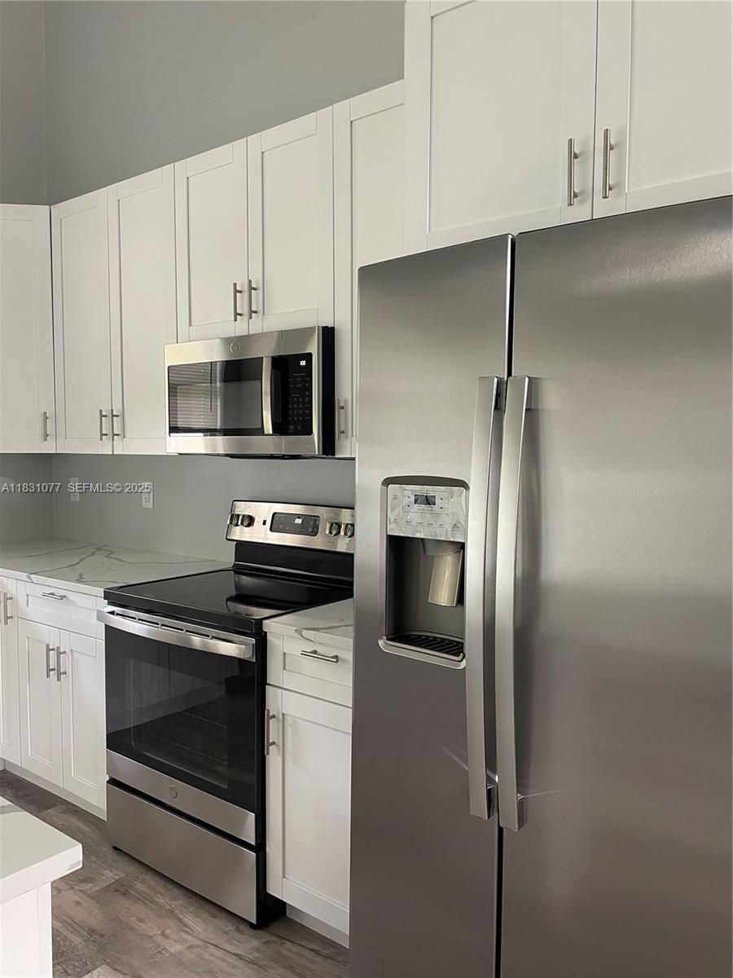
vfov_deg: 67.3
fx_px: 734
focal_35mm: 26
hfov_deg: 53.1
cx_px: 366
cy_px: 489
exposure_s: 1/60
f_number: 1.6
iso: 200
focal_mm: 4.2
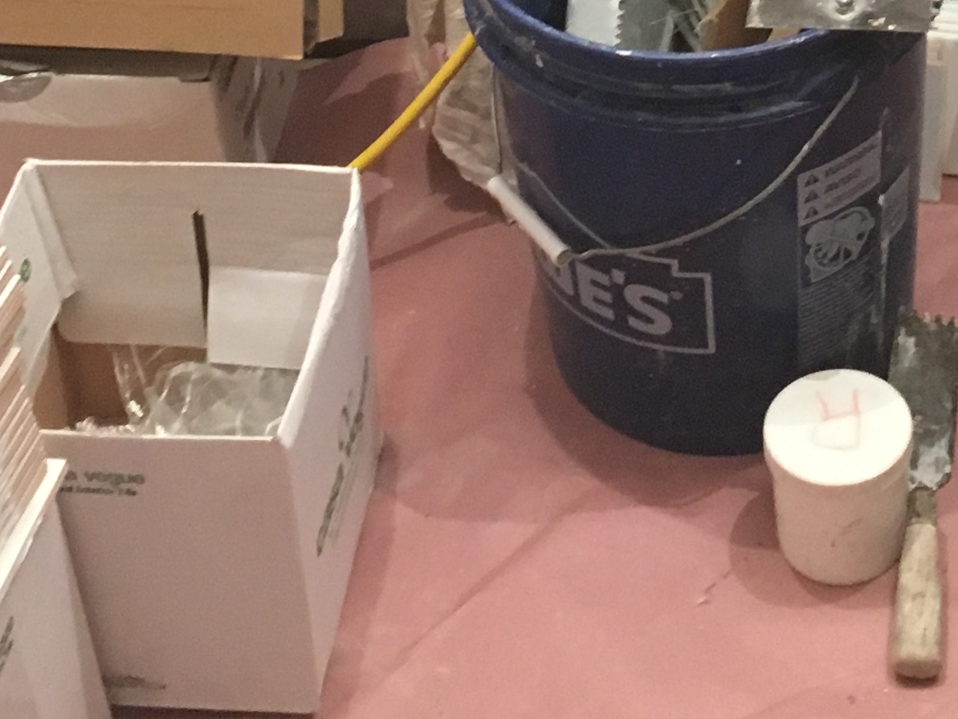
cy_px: -389
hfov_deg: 19.6
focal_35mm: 98
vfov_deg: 14.1
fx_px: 2712
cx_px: 874
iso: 125
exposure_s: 1/30
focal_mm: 4.15
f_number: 2.2
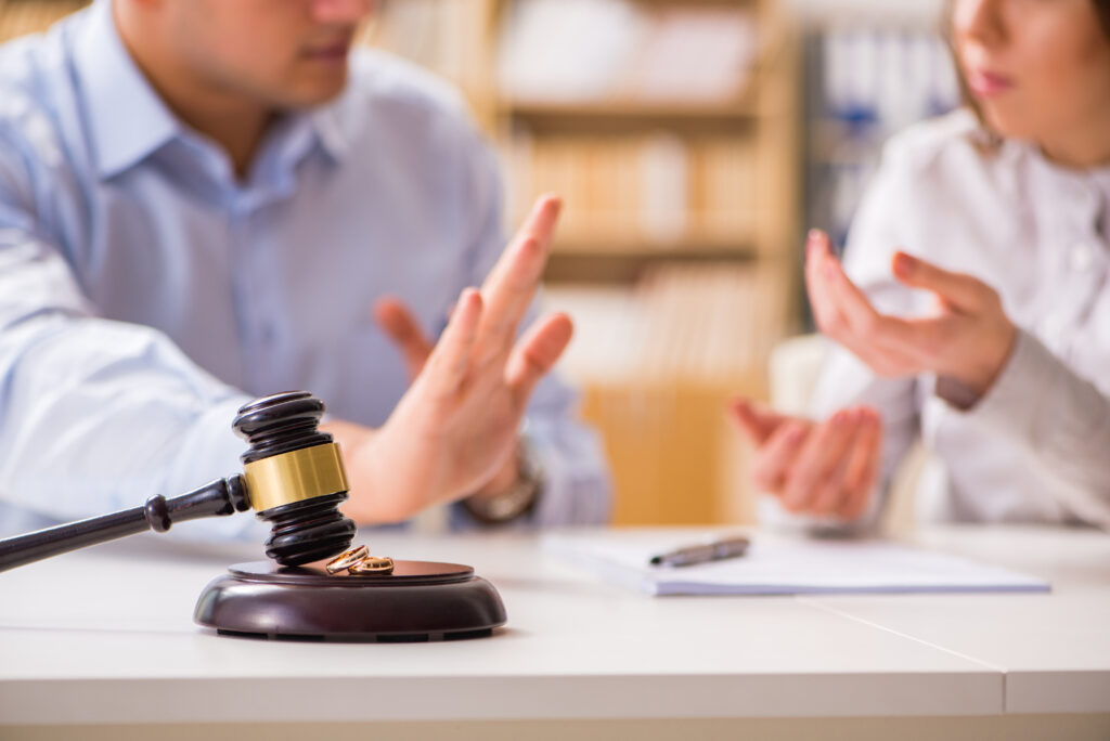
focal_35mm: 105
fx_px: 3239
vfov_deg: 13.1
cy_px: 370
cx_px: 555
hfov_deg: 19.4
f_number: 5
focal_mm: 105
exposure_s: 1/100
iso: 200
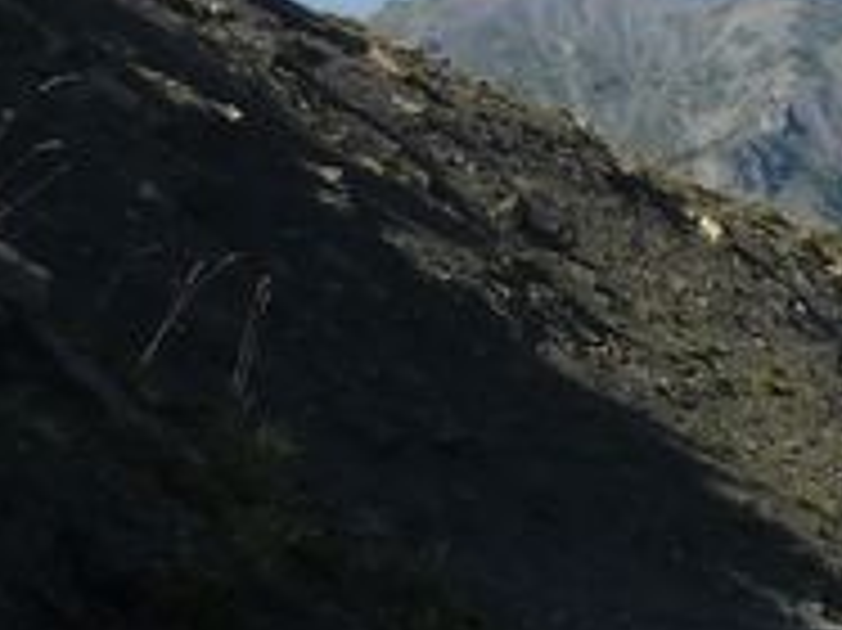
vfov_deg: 13.8
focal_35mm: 107
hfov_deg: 15.5
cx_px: 1567
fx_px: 2601
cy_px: 158
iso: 80
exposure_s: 1/400
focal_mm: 4.1
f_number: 5.6
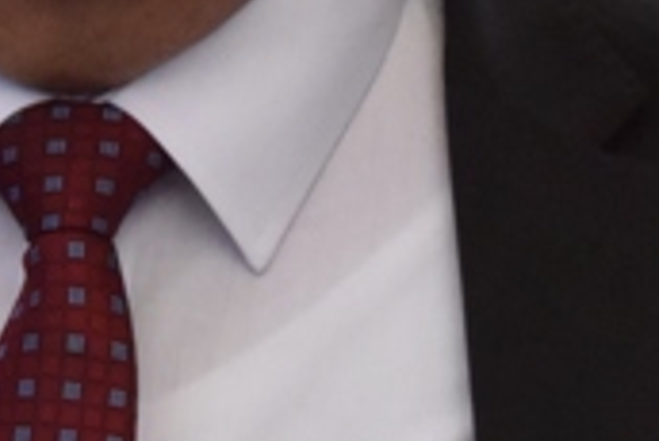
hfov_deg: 7.2
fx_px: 5240
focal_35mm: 286
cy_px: -286
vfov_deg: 4.8
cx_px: -15
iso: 2500
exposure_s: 1/1000
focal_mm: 48
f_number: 16
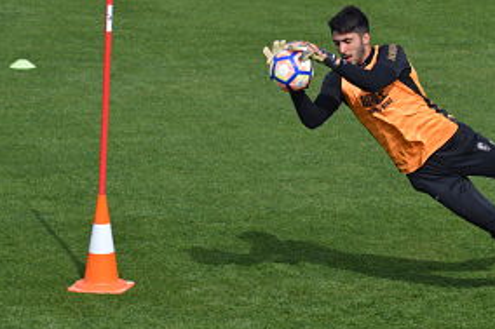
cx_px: 319
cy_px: 132
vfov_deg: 5.3
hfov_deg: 8.0
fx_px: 3545
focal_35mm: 258
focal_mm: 122
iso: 110
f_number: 5.6
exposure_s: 1/500
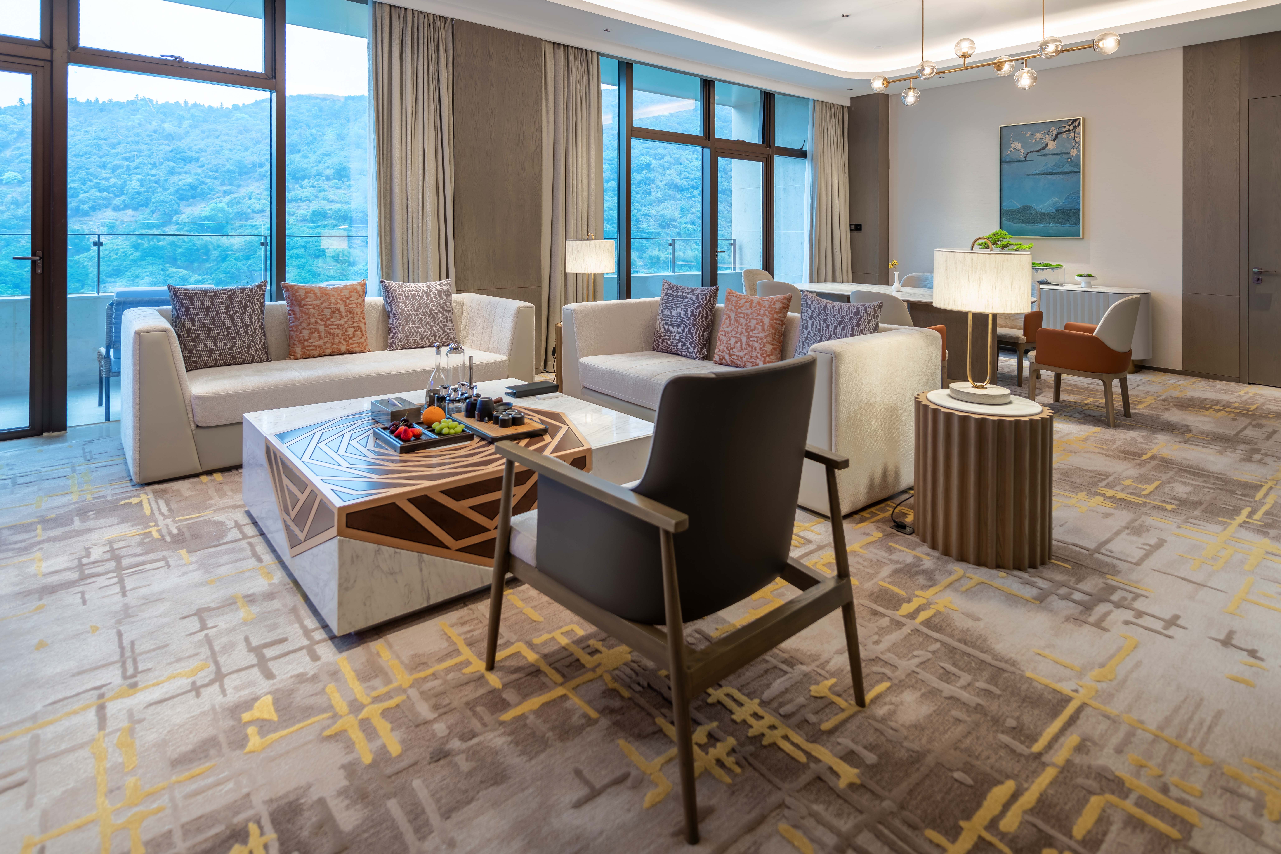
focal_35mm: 18
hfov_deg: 90.0
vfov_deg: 67.4
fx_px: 640
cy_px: 427
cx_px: 640
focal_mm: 18
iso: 160
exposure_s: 1/10
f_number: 5
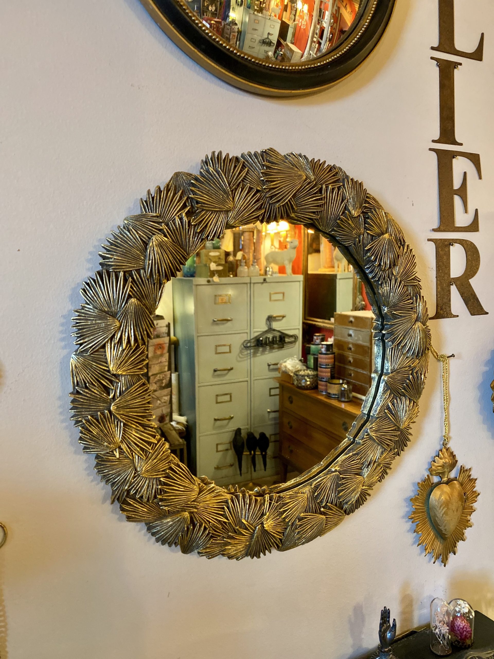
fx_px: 495
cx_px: 247
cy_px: 330
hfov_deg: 53.1
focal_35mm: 26
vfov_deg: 67.3
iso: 400
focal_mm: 4.25
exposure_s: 1/33
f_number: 1.8
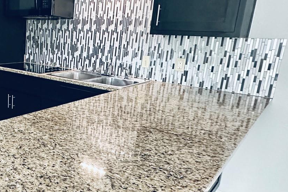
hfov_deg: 47.7
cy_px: 101
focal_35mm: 36
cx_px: 29
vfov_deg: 36.9
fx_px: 288
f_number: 2.2
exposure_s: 1/60
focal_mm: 2.22
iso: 500
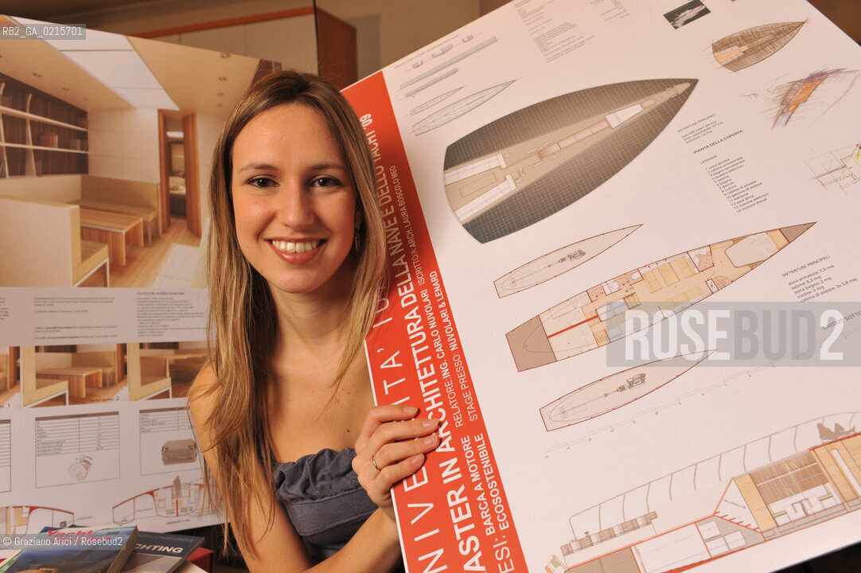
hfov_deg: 58.7
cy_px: 286
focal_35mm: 32
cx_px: 430
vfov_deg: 41.1
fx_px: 765
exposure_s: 1/100
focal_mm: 32
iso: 200
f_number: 8
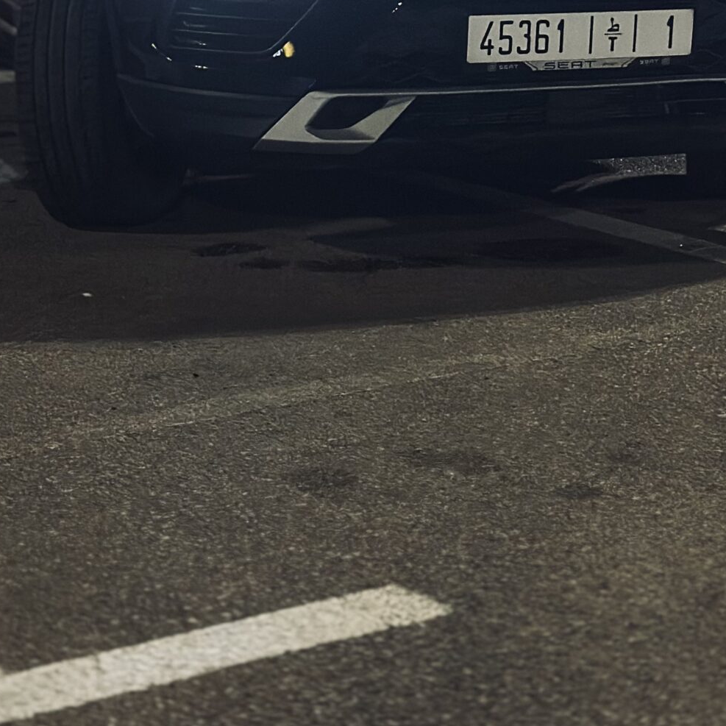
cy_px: -153
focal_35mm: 110
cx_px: 426
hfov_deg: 15.8
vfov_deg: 15.3
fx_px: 2610
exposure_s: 1/32
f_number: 1.78
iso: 800
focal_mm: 6.86
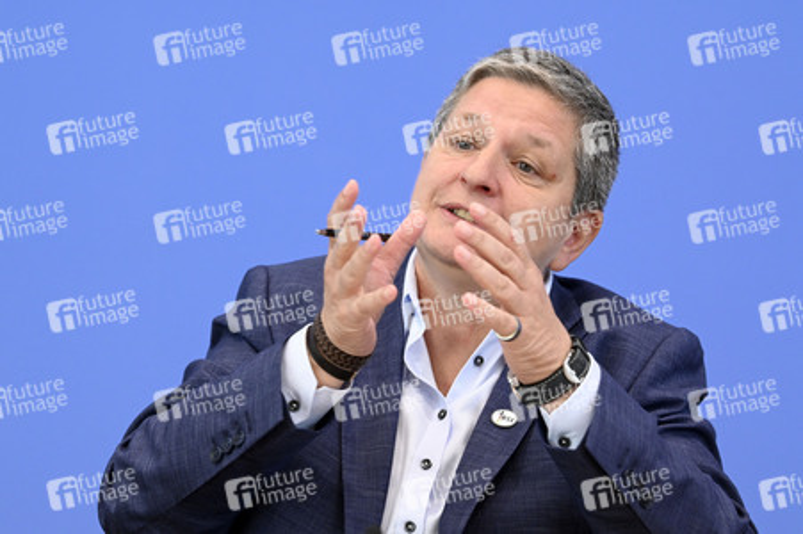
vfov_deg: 11.0
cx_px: 402
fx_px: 2786
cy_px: 267
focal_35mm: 125
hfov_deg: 16.4
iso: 4000
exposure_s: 1/500
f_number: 6.3
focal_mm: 125
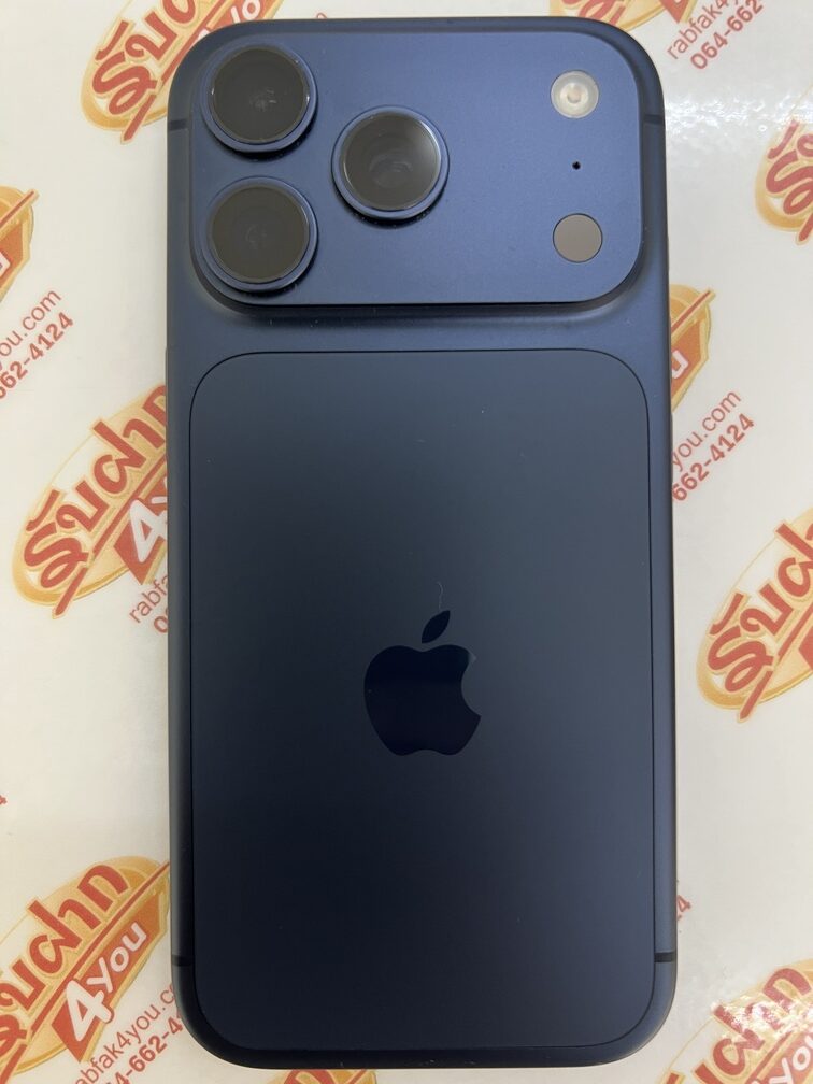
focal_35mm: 26
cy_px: 542
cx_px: 406
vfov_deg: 67.3
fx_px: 814
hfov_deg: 53.1
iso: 125
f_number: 1.5
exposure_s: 1/62
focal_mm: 5.7
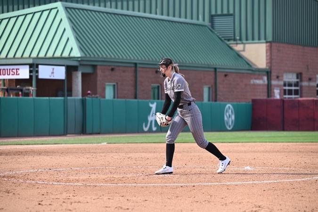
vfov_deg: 9.5
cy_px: 106
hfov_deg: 14.2
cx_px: 159
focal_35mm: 145
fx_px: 1281
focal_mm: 145
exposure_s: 1/1000
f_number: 4
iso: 360
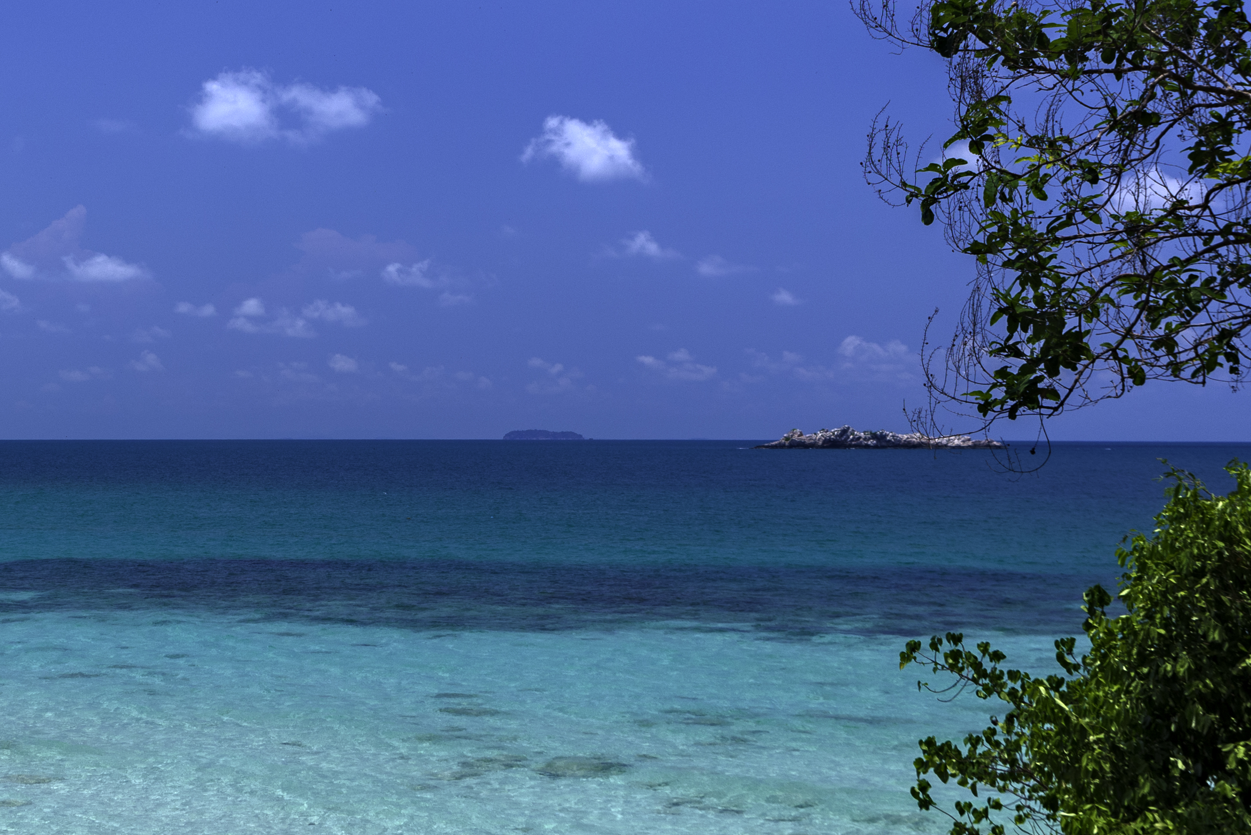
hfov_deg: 29.1
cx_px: 182
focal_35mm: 67
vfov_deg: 20.3
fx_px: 2329
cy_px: 483
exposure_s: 1/640
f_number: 6.3
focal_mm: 32
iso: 500
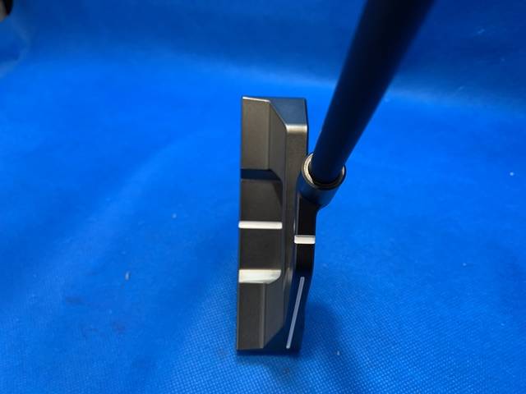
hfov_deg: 67.3
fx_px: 395
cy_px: 197
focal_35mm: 26
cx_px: 263
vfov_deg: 53.1
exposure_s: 1/60
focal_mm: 4.25
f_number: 1.8
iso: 125
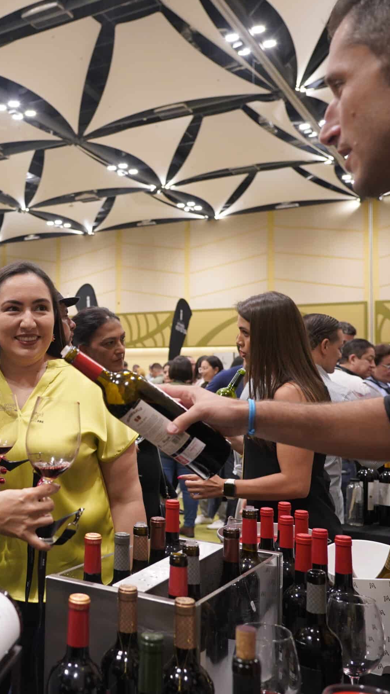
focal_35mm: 38
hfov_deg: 29.4
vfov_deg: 52.8
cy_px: 347
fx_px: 698
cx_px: 10
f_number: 4
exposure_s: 1/160
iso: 2000
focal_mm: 24
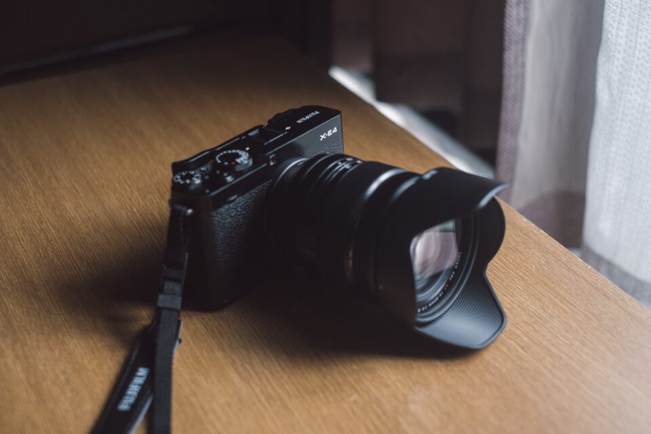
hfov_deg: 37.5
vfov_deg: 25.5
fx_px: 958
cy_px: 217
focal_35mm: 53
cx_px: 326
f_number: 2.5
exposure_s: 1/30
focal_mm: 35
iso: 1000
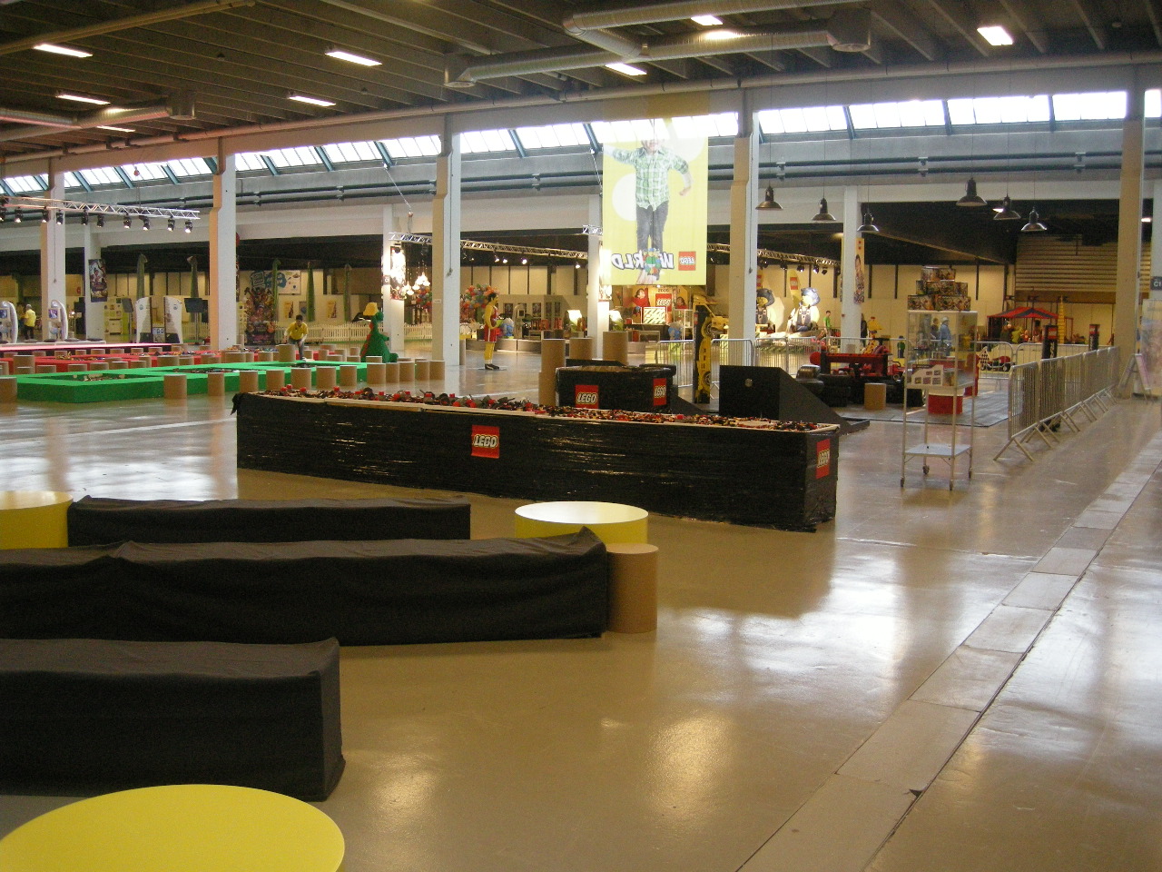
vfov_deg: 39.7
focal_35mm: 36
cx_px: 581
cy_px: 436
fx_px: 1208
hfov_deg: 51.4
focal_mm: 7.5
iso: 400
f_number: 2.7
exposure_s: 1/49.7
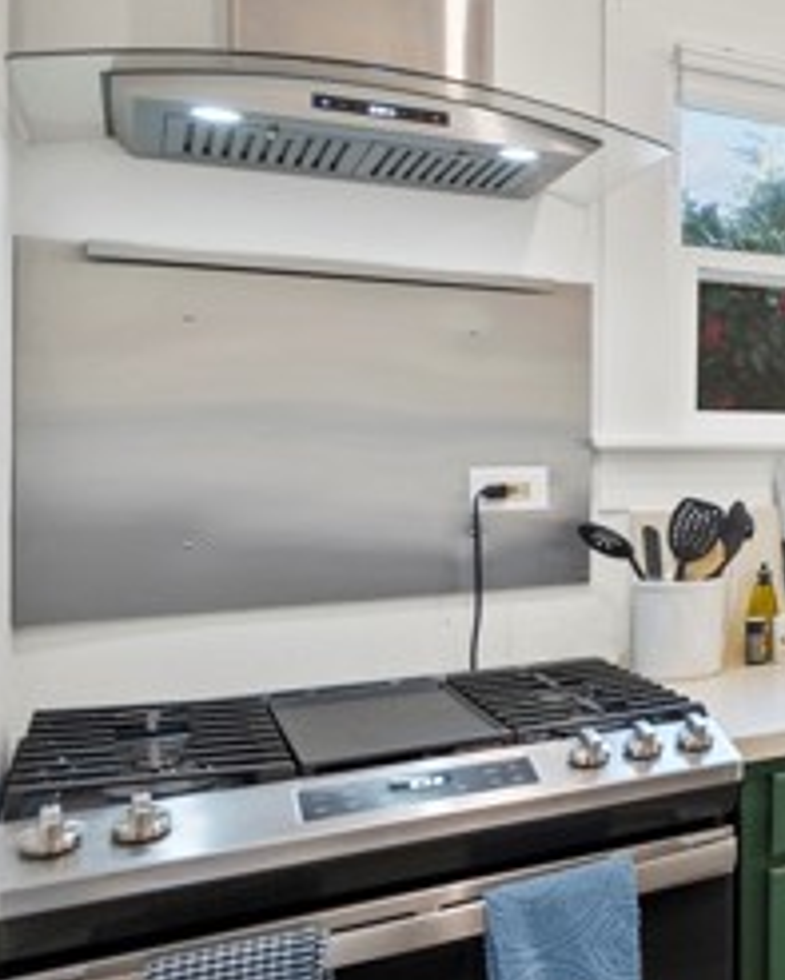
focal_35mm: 39
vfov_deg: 46.8
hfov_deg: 26.5
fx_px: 1132
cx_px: 1203
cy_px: 480
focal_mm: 16
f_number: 5.6
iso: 250
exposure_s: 1/6
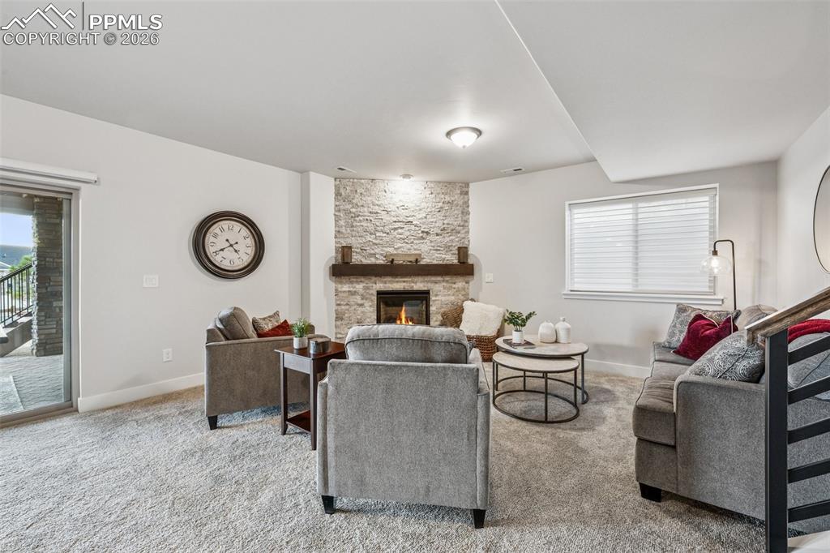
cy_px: 276
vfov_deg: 77.3
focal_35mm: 15
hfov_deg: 100.4
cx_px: 415
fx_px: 346
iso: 800
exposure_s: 1/3.33
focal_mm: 15
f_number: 11
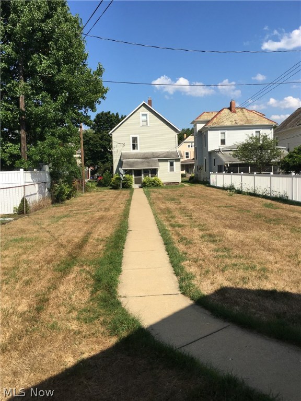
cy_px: 200
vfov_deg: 61.7
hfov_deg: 48.2
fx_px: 336
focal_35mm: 29
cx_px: 150
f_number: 2.2
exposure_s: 1/1832
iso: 25
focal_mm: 4.15
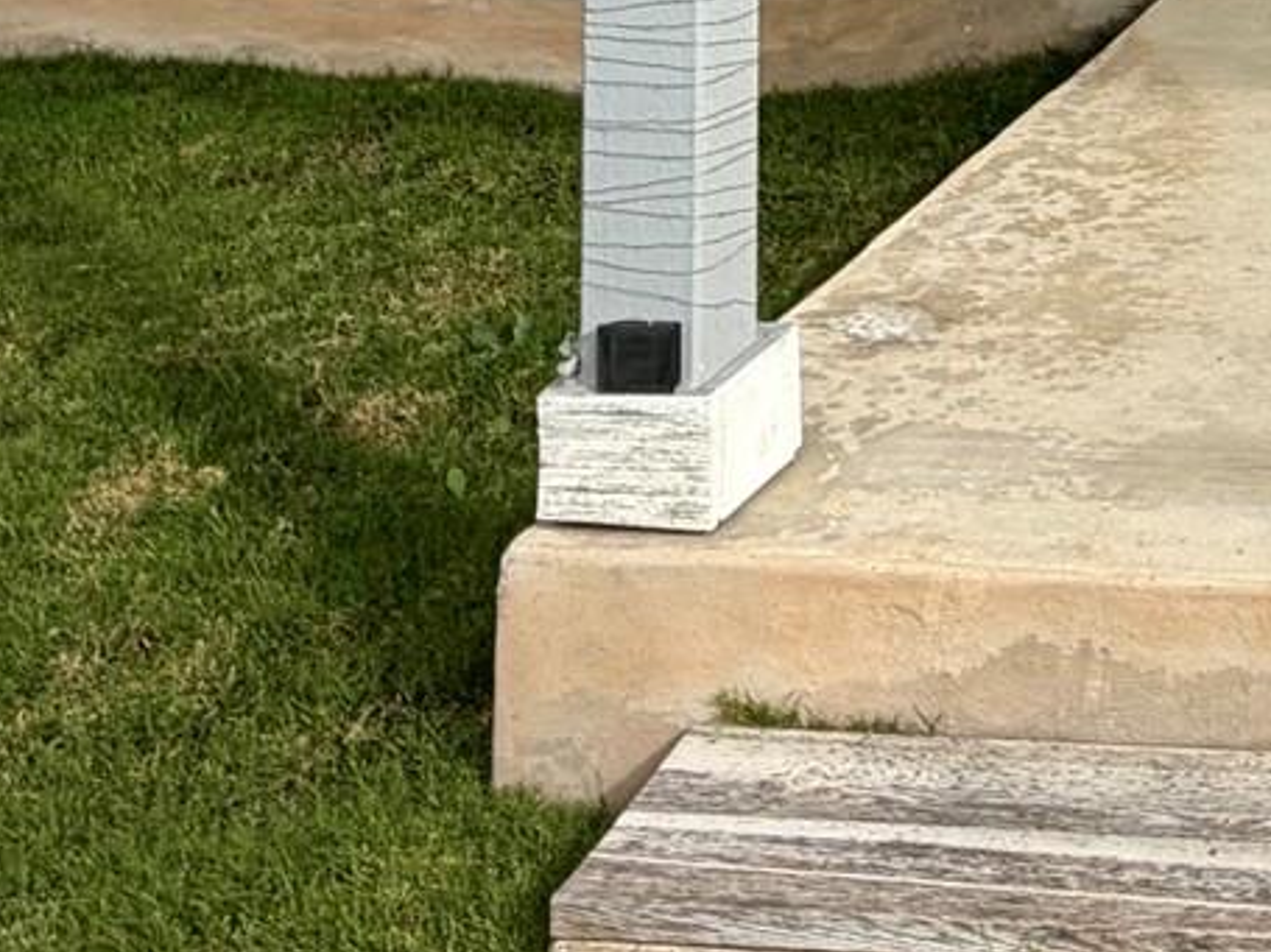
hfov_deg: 26.2
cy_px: -558
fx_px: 2313
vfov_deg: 19.6
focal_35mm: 63
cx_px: 1654
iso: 20
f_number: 2.2
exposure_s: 1/770
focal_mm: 2.22
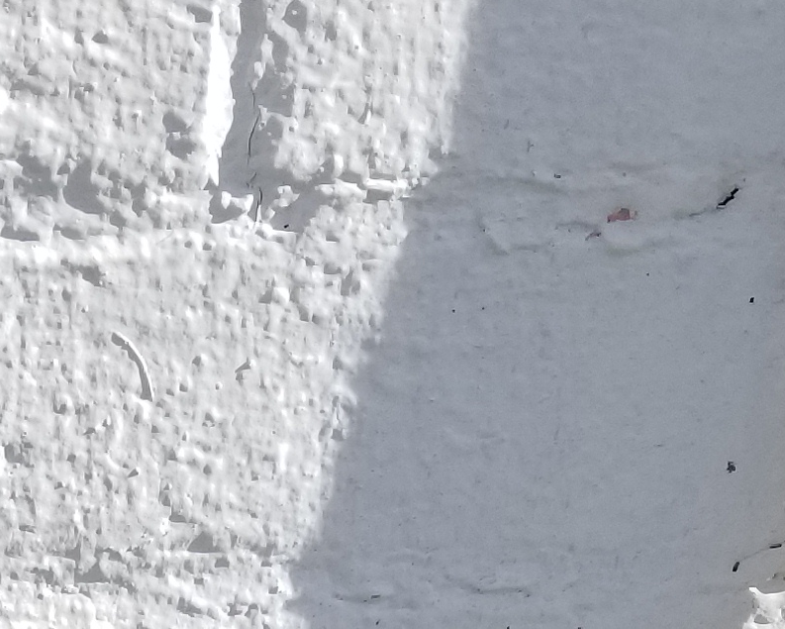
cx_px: -718
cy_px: 1415
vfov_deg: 10.6
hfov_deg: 13.2
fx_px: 2998
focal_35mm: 129
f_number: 1.7
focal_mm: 4.3
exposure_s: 1/2004
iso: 50
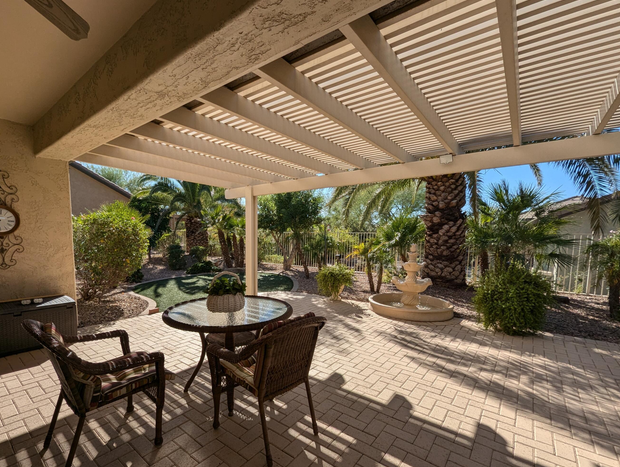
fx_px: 269
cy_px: 257
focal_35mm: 15
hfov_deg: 97.6
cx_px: 273
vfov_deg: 81.6
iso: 48
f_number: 2.2
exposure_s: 1/1580
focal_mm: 1.95
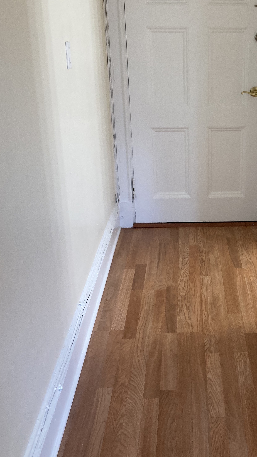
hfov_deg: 27.7
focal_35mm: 42
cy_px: 183
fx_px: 509
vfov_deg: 48.1
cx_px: 212
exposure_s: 1/60
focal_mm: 3.99
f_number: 1.8
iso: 125
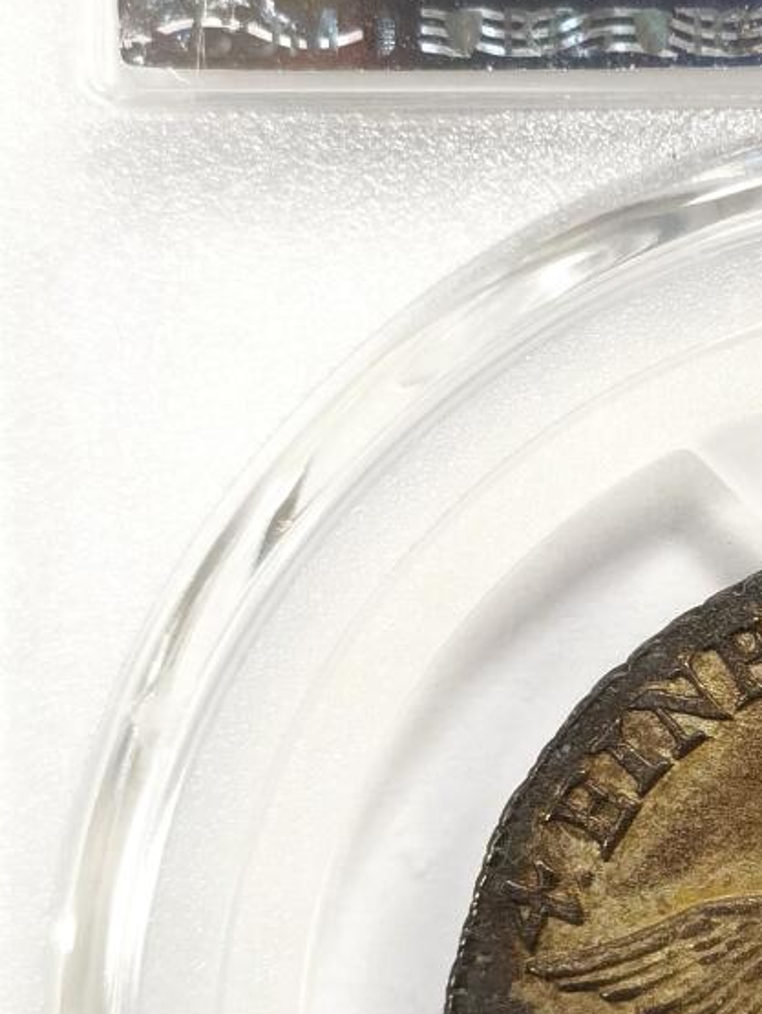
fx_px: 5130
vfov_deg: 11.3
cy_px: 610
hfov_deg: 8.4
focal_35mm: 175
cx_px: 1014
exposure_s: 1/100
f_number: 16
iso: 160
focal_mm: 5.56
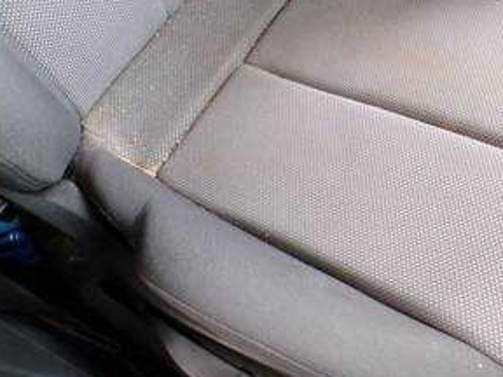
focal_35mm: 40
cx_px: 370
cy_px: 155
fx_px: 581
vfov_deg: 35.9
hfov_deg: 45.4
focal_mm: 4.3
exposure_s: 1/30
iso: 200
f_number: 3
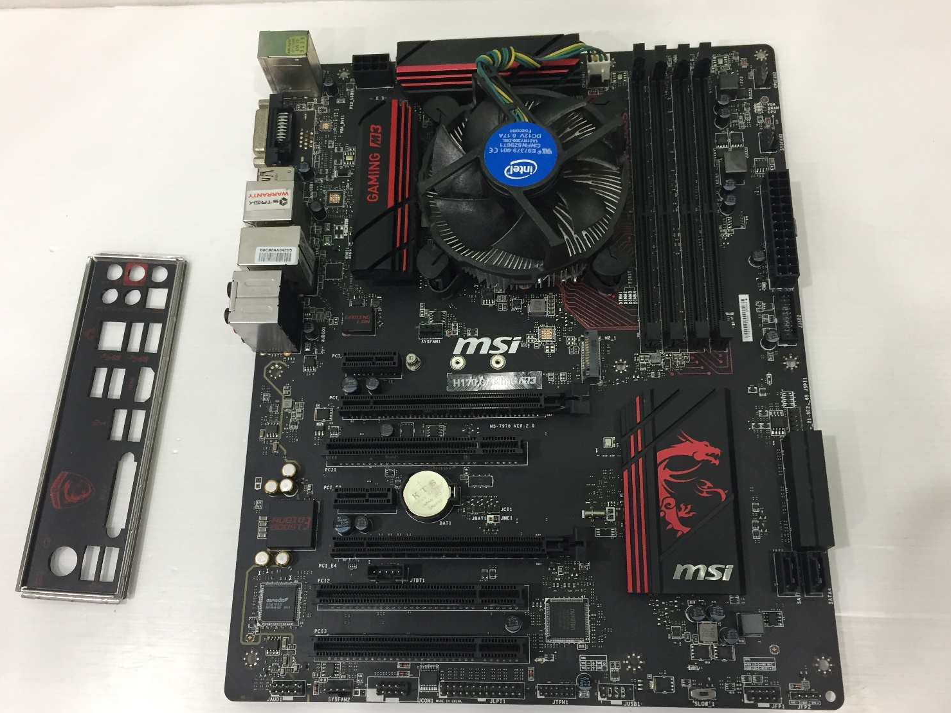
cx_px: 472
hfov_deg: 56.8
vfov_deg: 44.1
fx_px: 879
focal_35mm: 32
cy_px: 393
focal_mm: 4.15
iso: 125
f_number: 2.2
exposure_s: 1/33
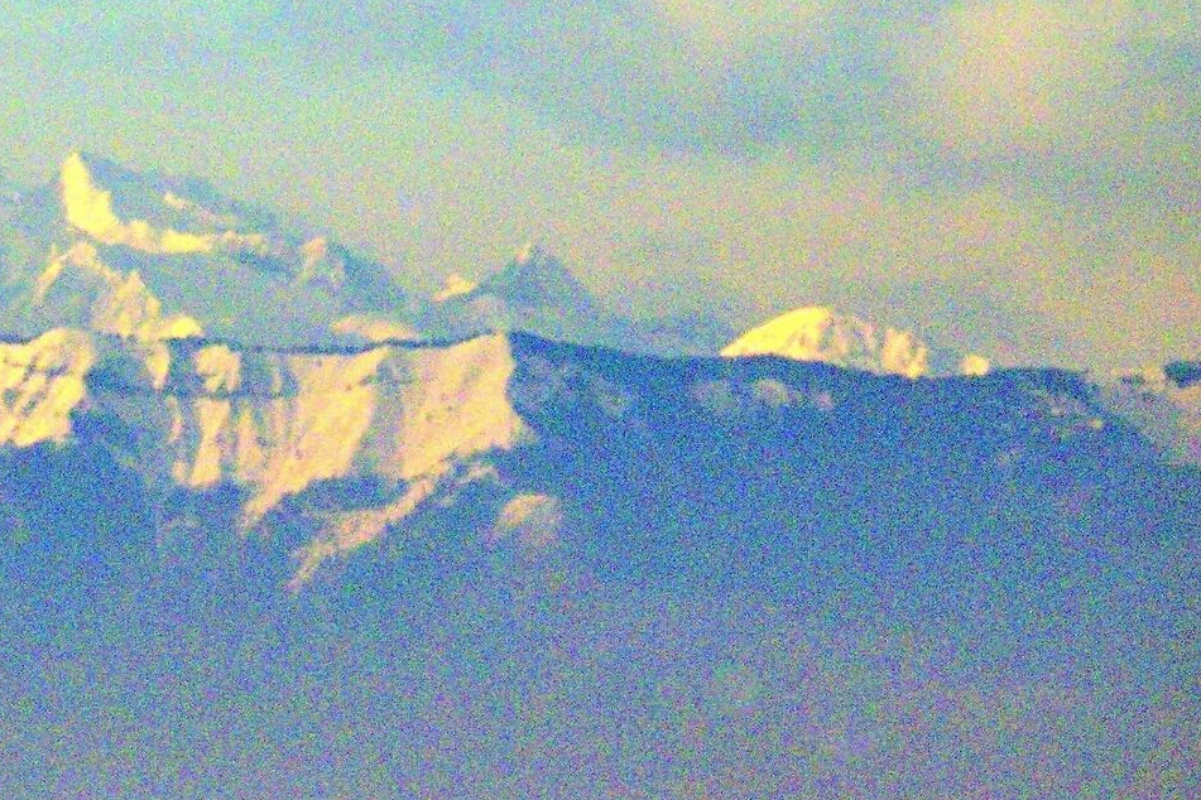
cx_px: 126
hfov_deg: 1.2
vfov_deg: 0.8
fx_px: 55475
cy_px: 346
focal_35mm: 1663
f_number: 6.3
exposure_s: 1/4000
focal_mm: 421
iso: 800
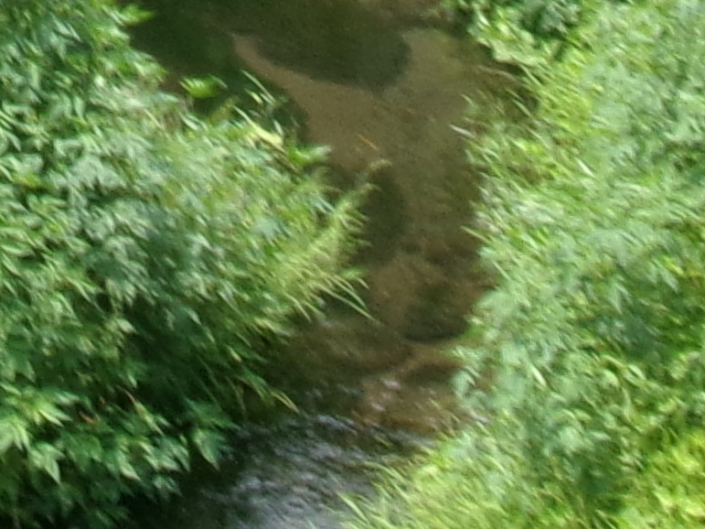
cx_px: -374
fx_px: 5233
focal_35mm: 257
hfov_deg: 7.6
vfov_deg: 5.5
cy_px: -990
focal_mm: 7.8
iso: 100
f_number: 12.5
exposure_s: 1/42
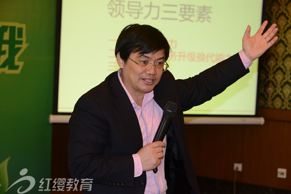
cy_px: 97
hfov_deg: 22.1
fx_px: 743
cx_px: 146
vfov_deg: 14.9
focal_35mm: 92
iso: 2500
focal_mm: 92
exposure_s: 1/125
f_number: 6.3
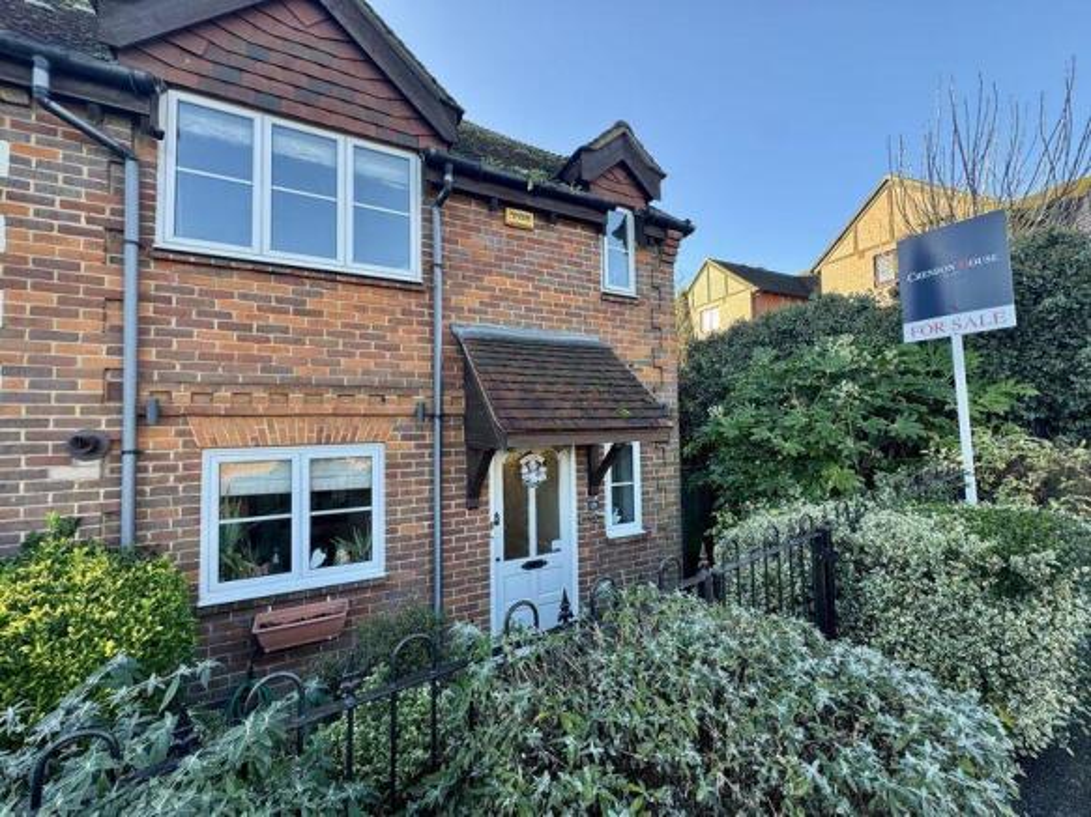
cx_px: 546
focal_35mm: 14
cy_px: 408
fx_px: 441
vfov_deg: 85.7
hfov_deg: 102.1
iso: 40
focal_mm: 2.22
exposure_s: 1/108
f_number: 2.2
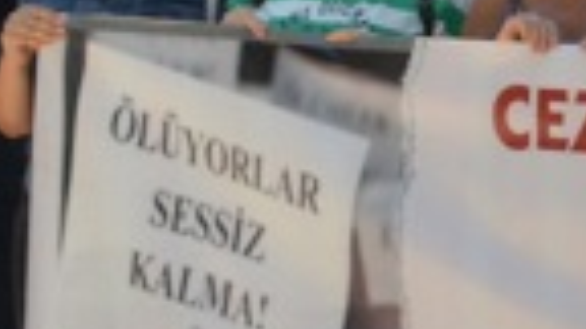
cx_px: 1249
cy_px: -339
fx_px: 2906
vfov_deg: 6.3
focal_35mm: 187
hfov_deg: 10.4
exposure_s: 1/125
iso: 220
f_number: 5.6
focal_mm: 18
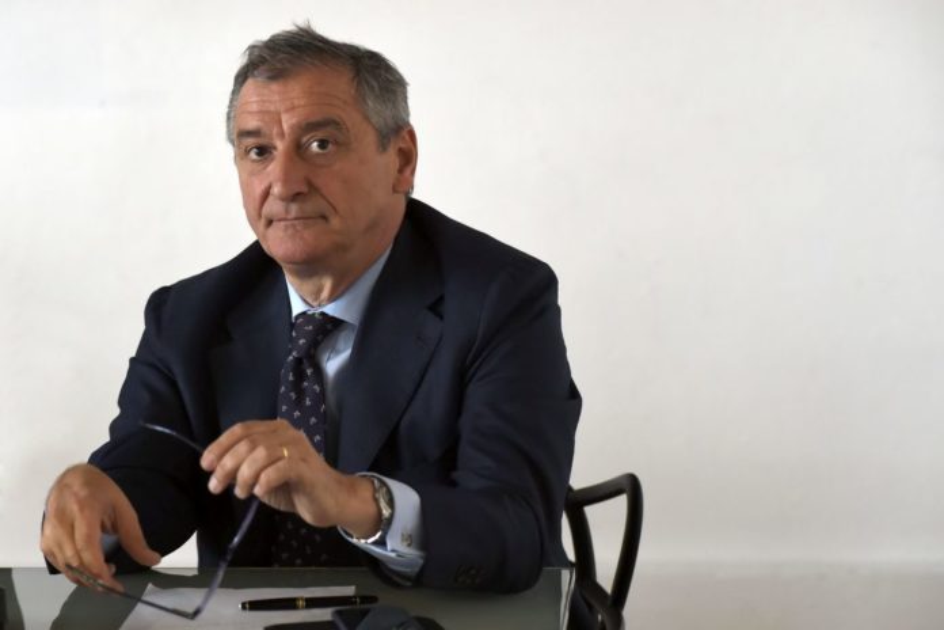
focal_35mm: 112
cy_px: 315
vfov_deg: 12.2
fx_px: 2937
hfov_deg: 18.3
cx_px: 472
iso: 2500
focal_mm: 112
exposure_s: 1/200
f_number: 5.6
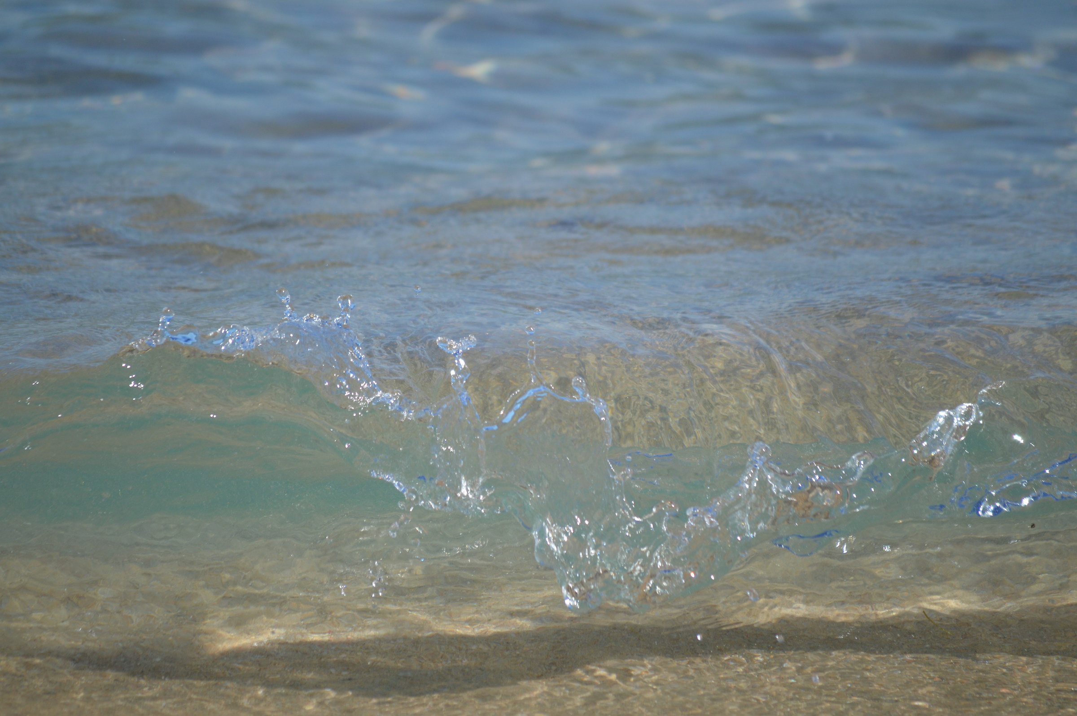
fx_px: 8967
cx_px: 538
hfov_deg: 6.9
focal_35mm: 300
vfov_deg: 4.6
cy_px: 358
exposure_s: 1/1000
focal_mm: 200
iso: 200
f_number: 6.3
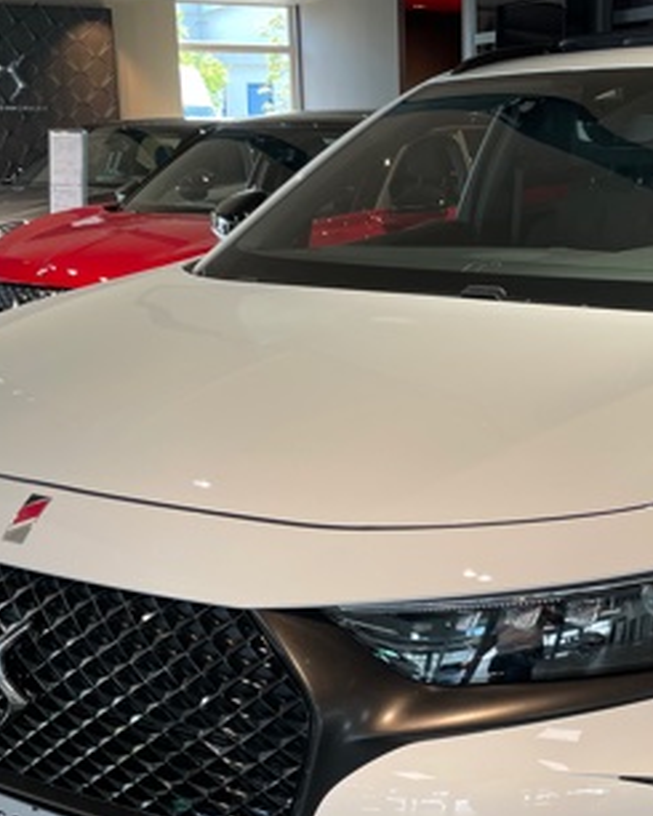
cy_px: 555
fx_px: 1280
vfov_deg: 35.0
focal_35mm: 53
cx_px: 482
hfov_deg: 28.2
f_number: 1.6
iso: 50
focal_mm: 4.2
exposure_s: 1/100
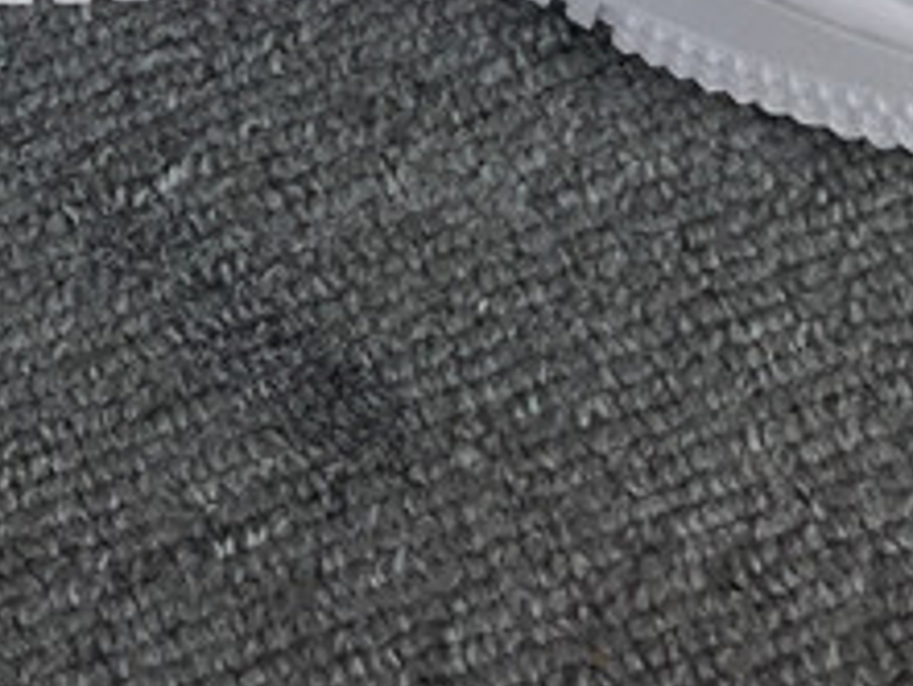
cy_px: -672
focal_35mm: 126
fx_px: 3325
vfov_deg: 10.8
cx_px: -863
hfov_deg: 13.6
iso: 25
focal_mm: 3.3
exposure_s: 1/582
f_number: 2.4
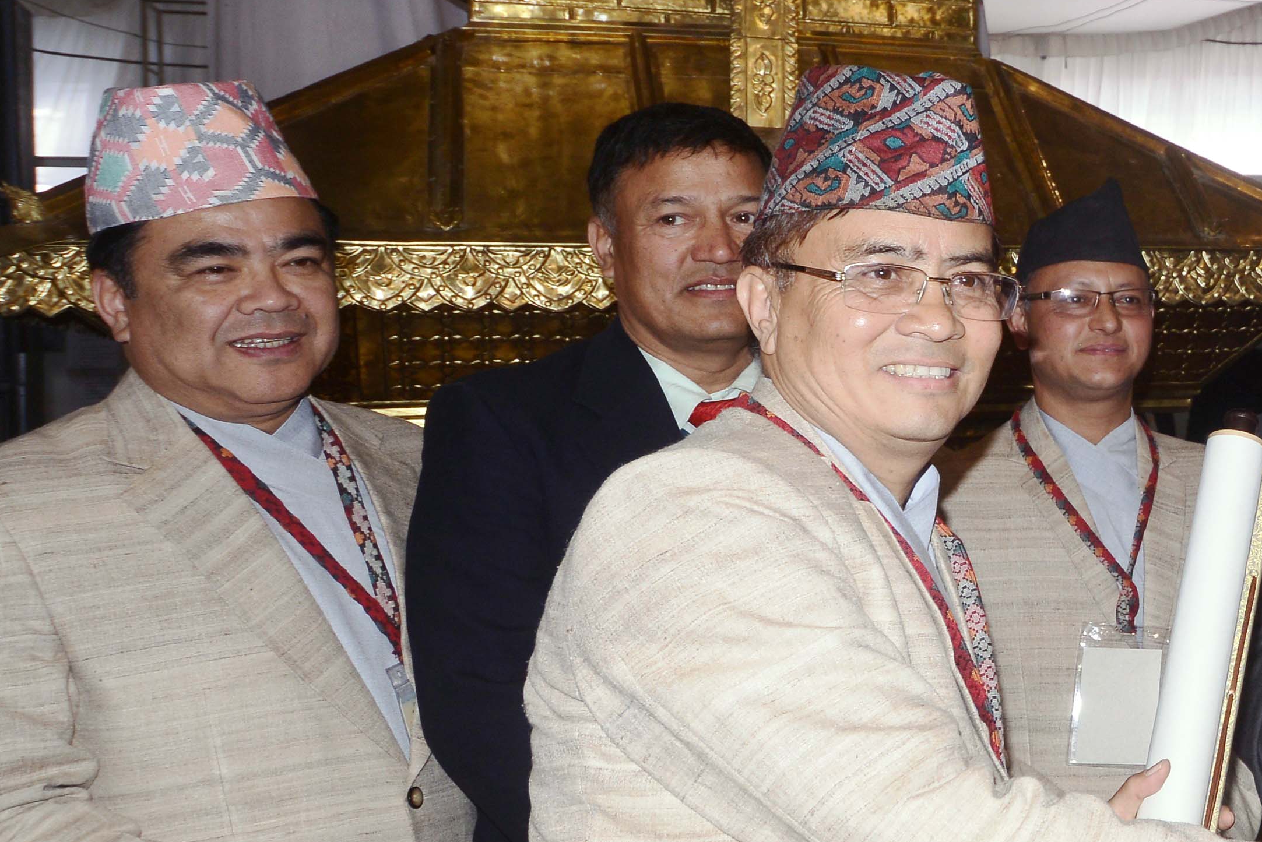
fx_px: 1788
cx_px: 1470
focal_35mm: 51
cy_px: 445
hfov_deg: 32.8
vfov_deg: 26.5
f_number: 6.3
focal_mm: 15
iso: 250
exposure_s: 1/125
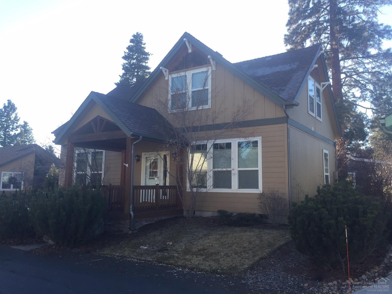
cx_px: 196
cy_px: 147
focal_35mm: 29
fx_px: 328
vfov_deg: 48.2
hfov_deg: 61.7
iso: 32
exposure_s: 1/321
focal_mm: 4.15
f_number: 2.2
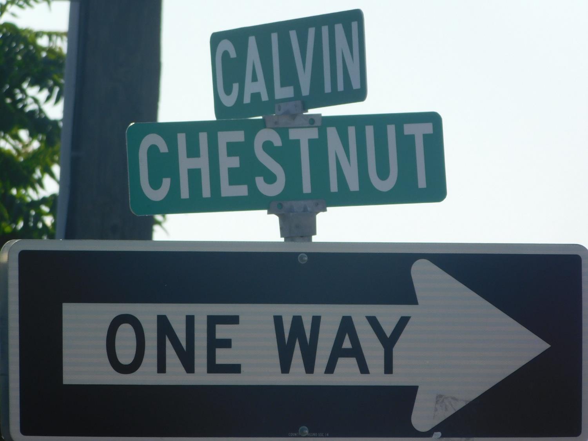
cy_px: 220
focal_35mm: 577
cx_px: 294
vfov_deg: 2.6
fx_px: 9801
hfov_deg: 3.4
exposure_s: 1/500
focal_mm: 102.5
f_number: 6
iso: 125
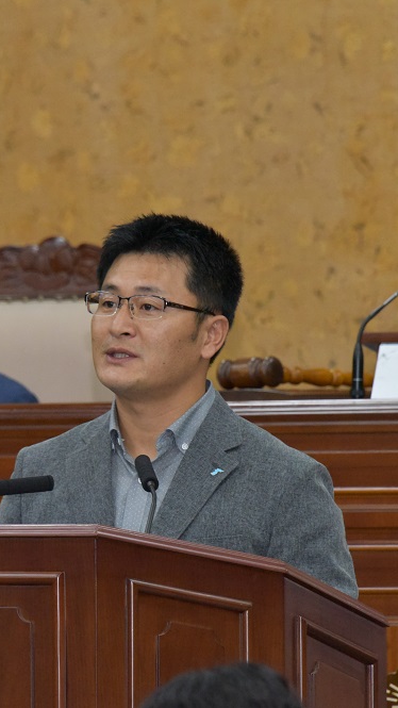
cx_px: 115
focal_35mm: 394
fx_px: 7393
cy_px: 354
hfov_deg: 3.1
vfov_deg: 5.5
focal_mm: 250
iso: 6400
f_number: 9
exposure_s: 1/250
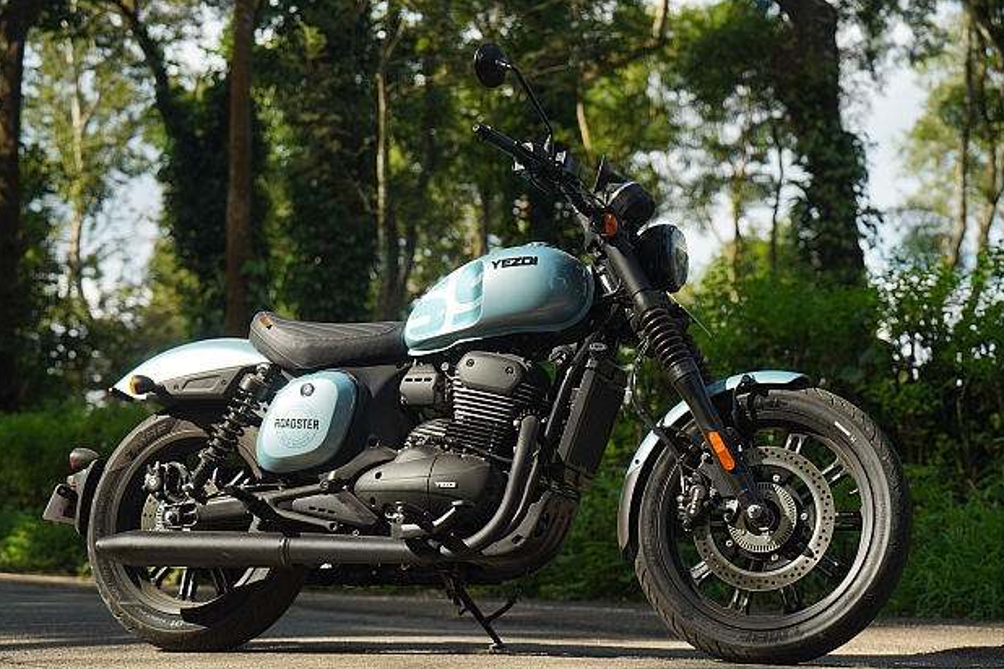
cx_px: 490
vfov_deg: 18.7
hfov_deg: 27.7
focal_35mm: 73
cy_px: 344
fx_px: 2036
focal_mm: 70
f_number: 4.5
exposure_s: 1/80
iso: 200
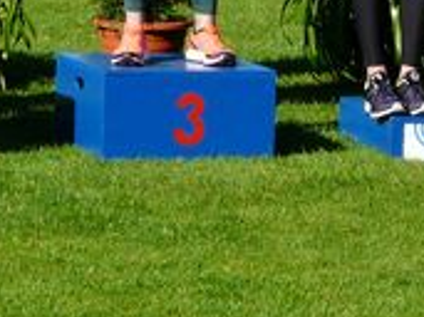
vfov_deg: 4.0
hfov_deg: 5.3
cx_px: 164
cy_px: -173
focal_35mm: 371
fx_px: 4541
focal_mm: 16.2
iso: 100
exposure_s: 1/320
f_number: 5.6
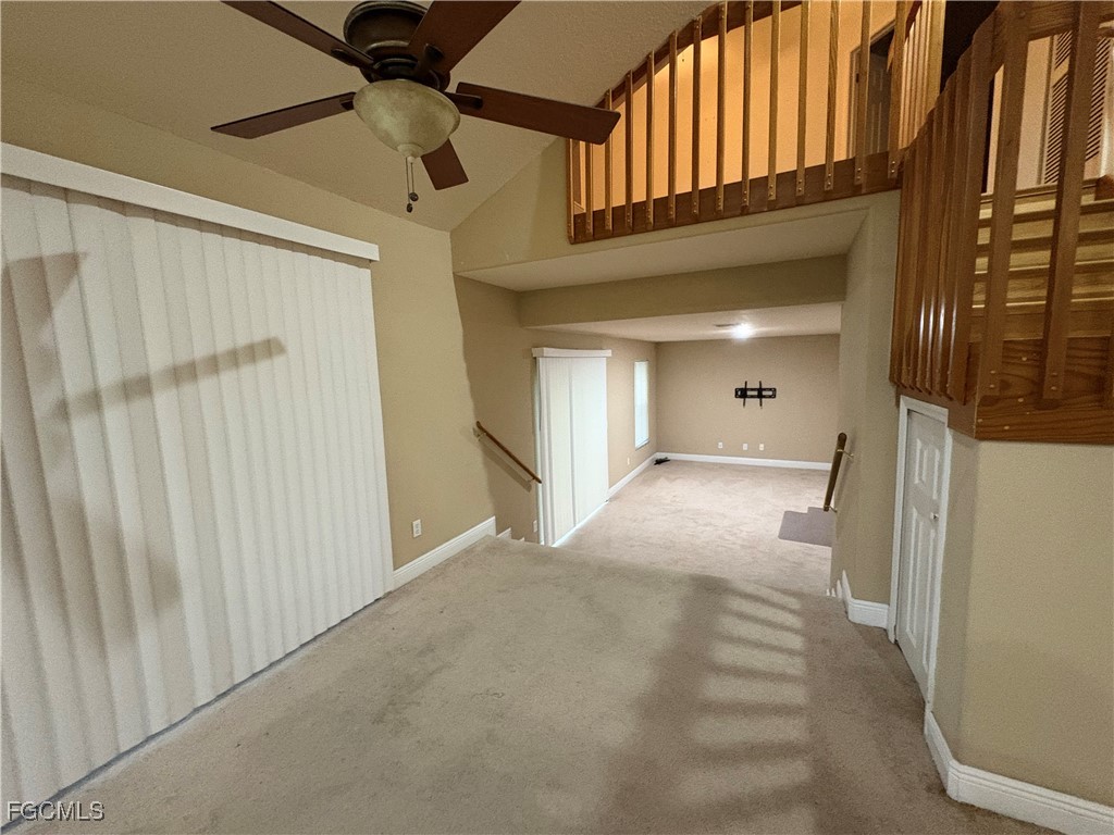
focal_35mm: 14
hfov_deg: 102.1
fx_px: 451
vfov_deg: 85.7
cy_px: 418
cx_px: 557
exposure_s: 1/40
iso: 640
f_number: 2.2
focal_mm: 2.22
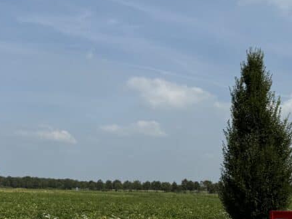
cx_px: 176
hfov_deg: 34.2
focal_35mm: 56
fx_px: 472
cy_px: 214
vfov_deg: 25.0
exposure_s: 1/5348
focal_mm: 6.76
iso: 80
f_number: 1.78
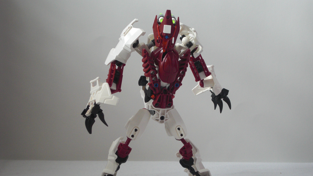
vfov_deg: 14.9
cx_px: 157
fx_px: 672
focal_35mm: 81
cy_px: 110
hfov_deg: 26.2
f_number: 4.2
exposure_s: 1/13
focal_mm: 13.1
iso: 200
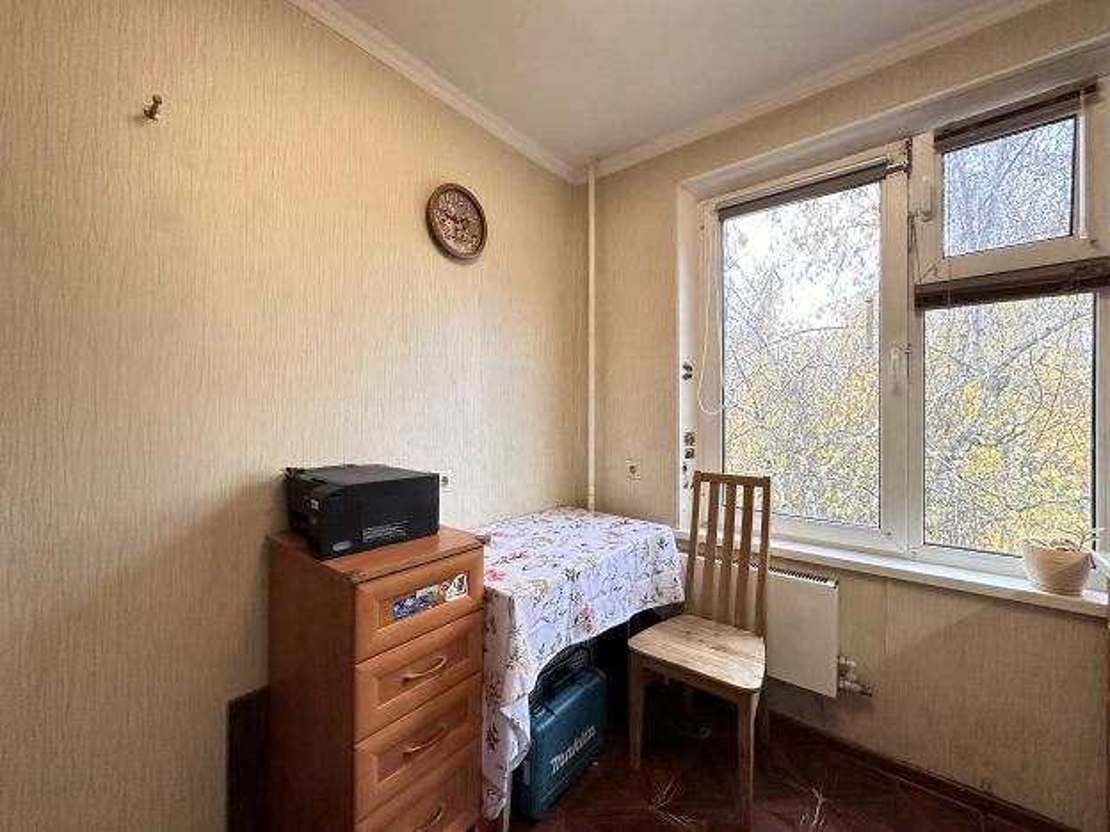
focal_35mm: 14
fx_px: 449
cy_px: 416
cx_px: 555
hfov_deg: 102.1
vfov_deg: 85.7
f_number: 2.2
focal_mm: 2.22
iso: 400
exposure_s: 1/60
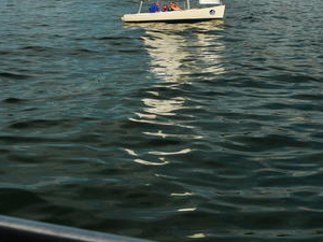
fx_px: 868
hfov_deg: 21.1
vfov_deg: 15.6
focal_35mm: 93
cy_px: 5
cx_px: 158
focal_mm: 31
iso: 200
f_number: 8
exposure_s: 1/400
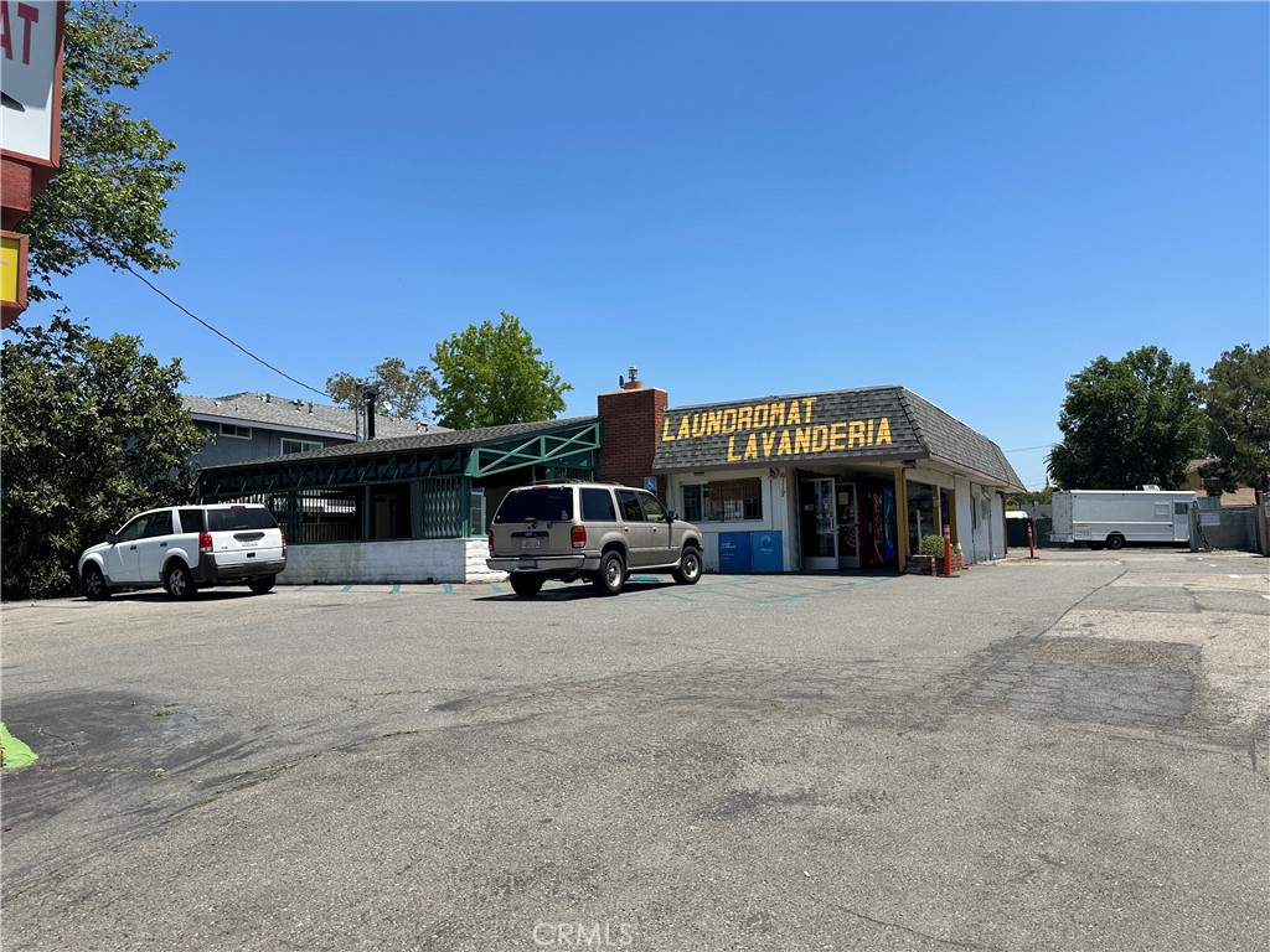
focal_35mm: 24
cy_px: 476
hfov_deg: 71.6
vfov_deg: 56.8
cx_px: 635
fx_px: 881
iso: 80
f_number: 1.78
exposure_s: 1/4762
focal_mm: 6.86
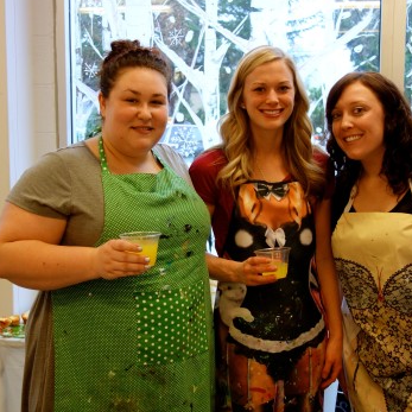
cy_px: 198
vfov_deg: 35.4
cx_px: 207
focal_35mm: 48
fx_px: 646
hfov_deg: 35.4
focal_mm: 10.4
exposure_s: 1/80
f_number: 1.8
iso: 125
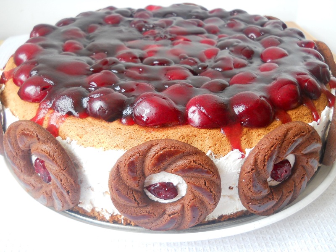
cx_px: 168
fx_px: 398
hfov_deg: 45.8
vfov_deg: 35.1
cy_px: 126
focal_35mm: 41
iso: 125
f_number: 3.1
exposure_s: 1/30
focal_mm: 6.72
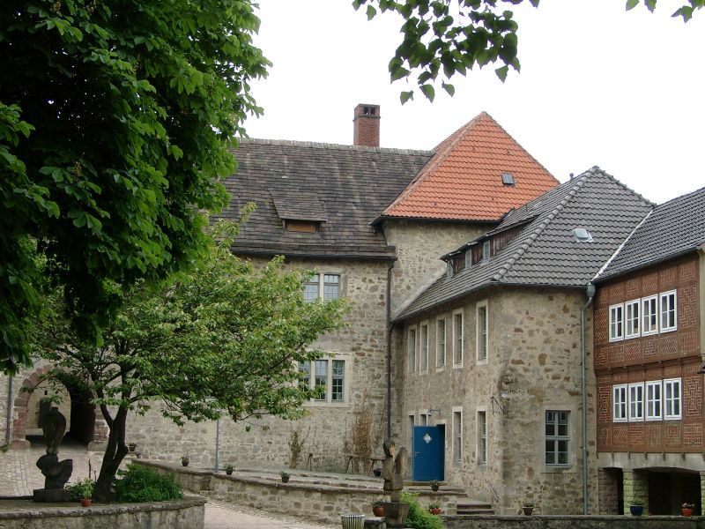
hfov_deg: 32.2
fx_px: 1222
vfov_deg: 24.4
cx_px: 352
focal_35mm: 60
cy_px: 264
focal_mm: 12.52
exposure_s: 1/197
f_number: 4
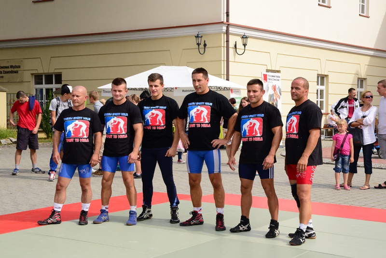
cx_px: 193
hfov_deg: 28.8
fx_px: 751
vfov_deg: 19.5
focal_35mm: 70
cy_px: 129
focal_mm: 70
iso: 3200
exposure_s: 1/800
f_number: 22
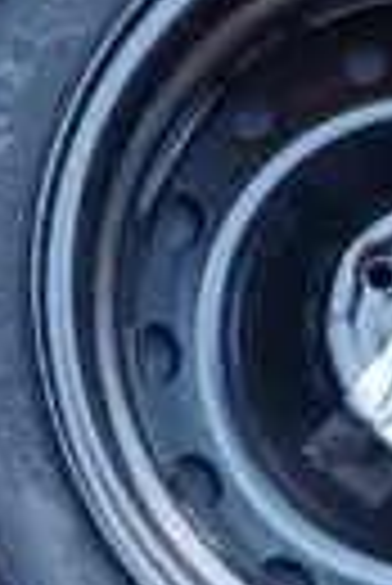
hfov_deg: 14.0
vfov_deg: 21.0
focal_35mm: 96
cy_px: 472
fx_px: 1564
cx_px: 428
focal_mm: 4.6
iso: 320
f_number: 1.8
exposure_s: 1/33
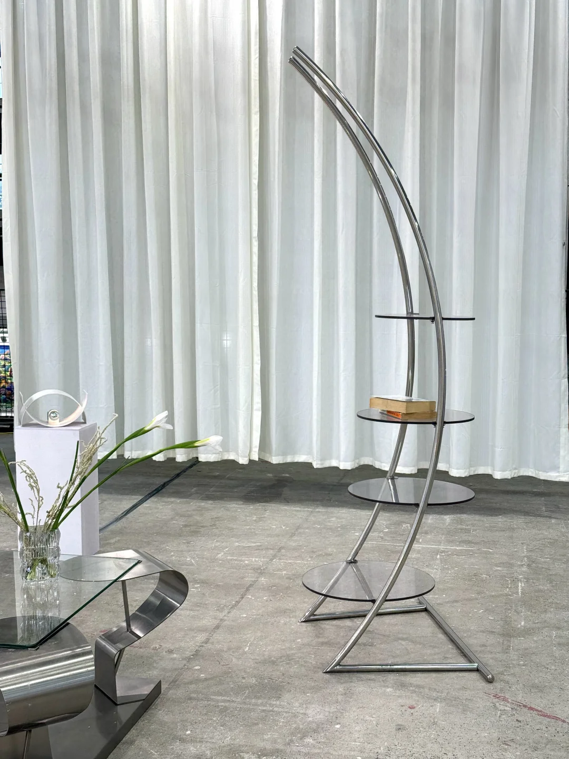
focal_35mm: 48
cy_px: 380
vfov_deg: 39.7
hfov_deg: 30.3
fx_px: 1052
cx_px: 284
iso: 50
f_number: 1.78
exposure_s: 1/121
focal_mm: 6.76
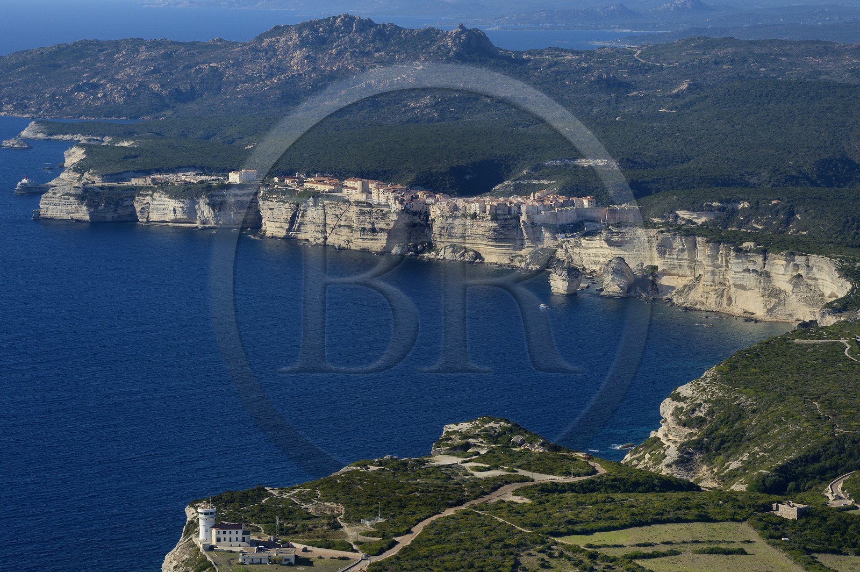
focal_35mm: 110
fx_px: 2626
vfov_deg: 12.4
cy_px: 286
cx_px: 430
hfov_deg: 18.6
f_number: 11
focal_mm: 110
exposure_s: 1/800
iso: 400
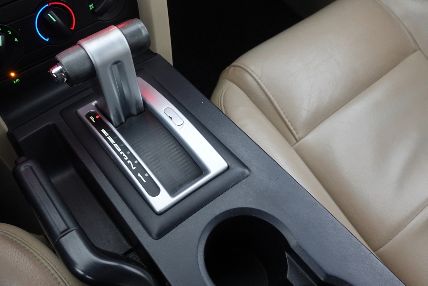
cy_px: 136
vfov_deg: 39.9
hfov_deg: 56.9
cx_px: 178
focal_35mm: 33
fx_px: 392
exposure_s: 1/15
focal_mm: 9.4
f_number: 1.8
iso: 800
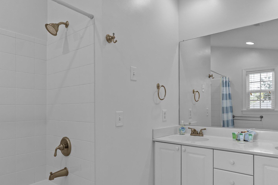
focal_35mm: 23
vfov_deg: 54.7
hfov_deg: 75.8
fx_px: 178
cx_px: 155
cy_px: 110
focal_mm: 17
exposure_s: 1/40
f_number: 6.3
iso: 1000
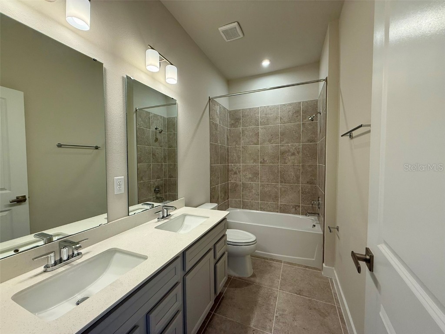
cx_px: 222
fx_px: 180
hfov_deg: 102.1
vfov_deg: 85.7
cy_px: 167
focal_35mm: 14
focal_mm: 2.22
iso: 160
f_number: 2.2
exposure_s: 1/120
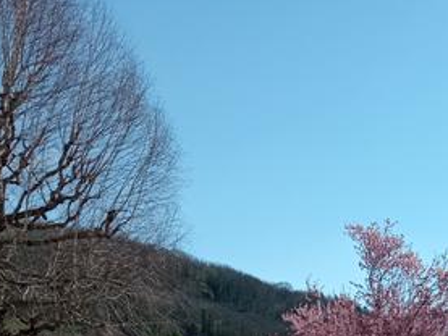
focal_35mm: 78
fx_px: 1010
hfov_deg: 22.9
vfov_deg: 17.9
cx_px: 545
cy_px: 417
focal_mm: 3.79
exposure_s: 1/1379
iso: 112
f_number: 2.2
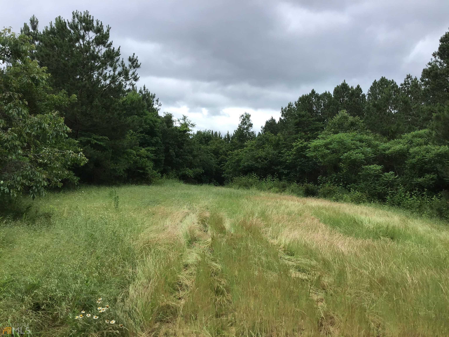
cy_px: 168
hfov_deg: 58.4
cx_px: 224
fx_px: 402
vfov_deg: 45.4
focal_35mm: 31
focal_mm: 3.3
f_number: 2.4
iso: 25
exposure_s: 1/536
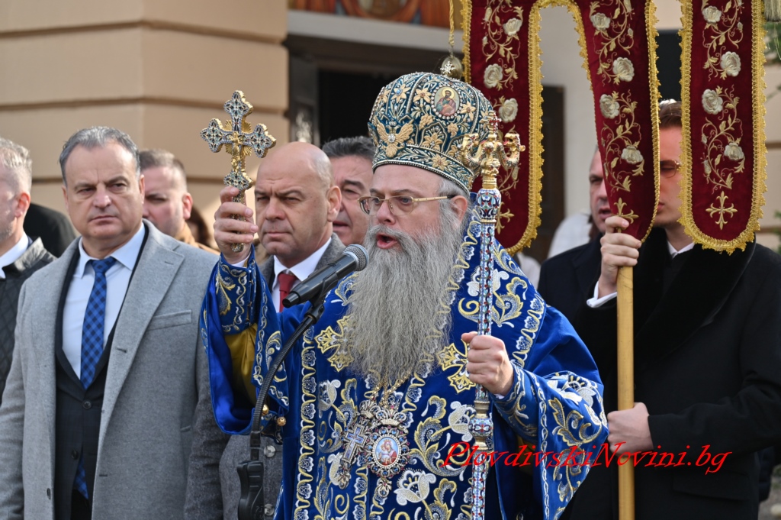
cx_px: 390
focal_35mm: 150
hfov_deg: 13.7
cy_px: 260
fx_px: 3251
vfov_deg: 9.1
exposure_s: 1/500
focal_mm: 150
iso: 400
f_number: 8
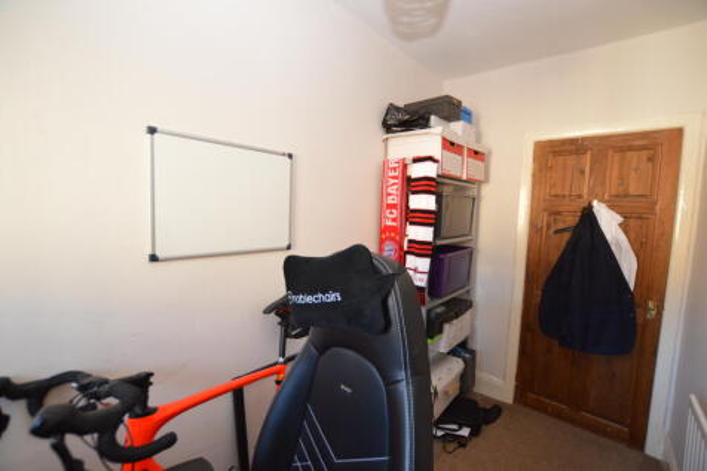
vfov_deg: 77.3
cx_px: 354
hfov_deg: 100.4
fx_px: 294
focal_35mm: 15
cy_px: 236
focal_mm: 10
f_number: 3.5
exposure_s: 1/60
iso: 900
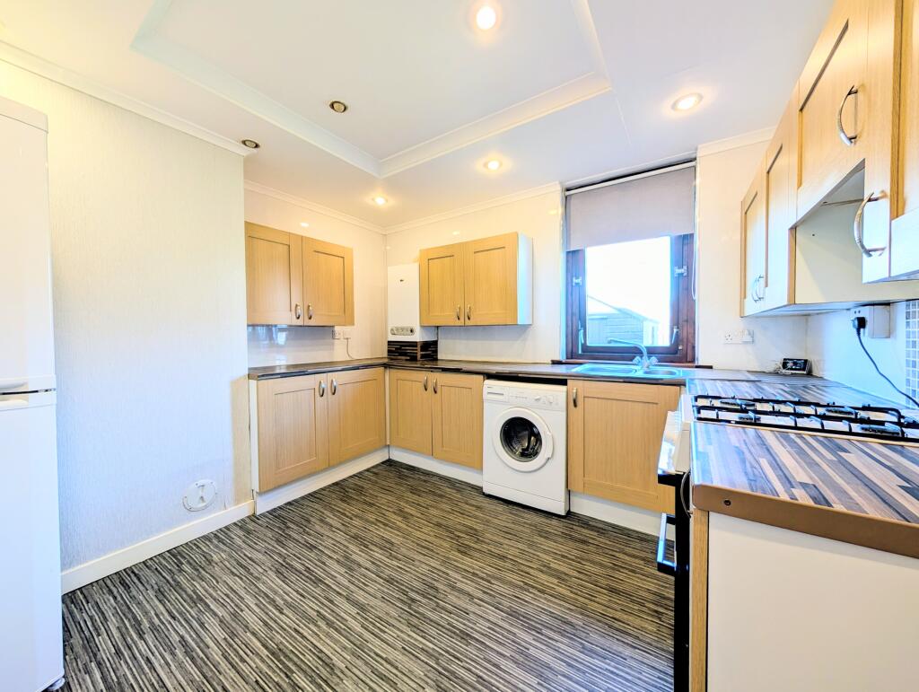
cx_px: 460
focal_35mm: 12
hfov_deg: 110.5
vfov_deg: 94.6
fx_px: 319
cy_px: 346
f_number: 1.7
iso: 103
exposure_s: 1/100
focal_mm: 2.02
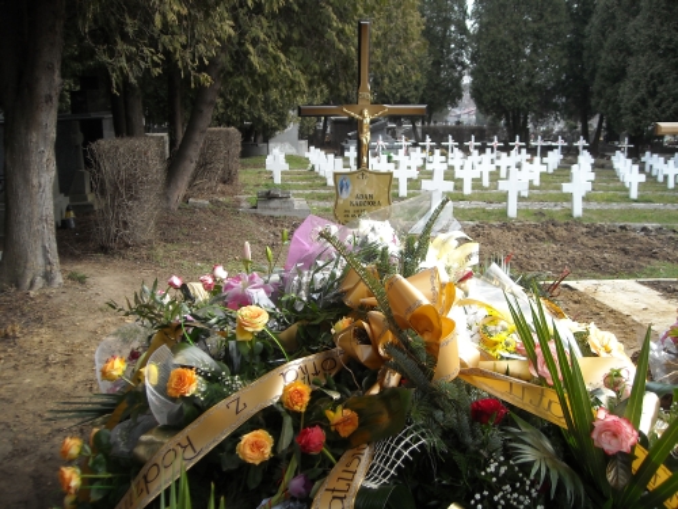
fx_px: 686
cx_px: 339
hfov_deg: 52.6
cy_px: 254
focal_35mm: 35
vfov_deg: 40.7
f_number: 2.8
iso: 64
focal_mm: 5.7
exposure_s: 1/192
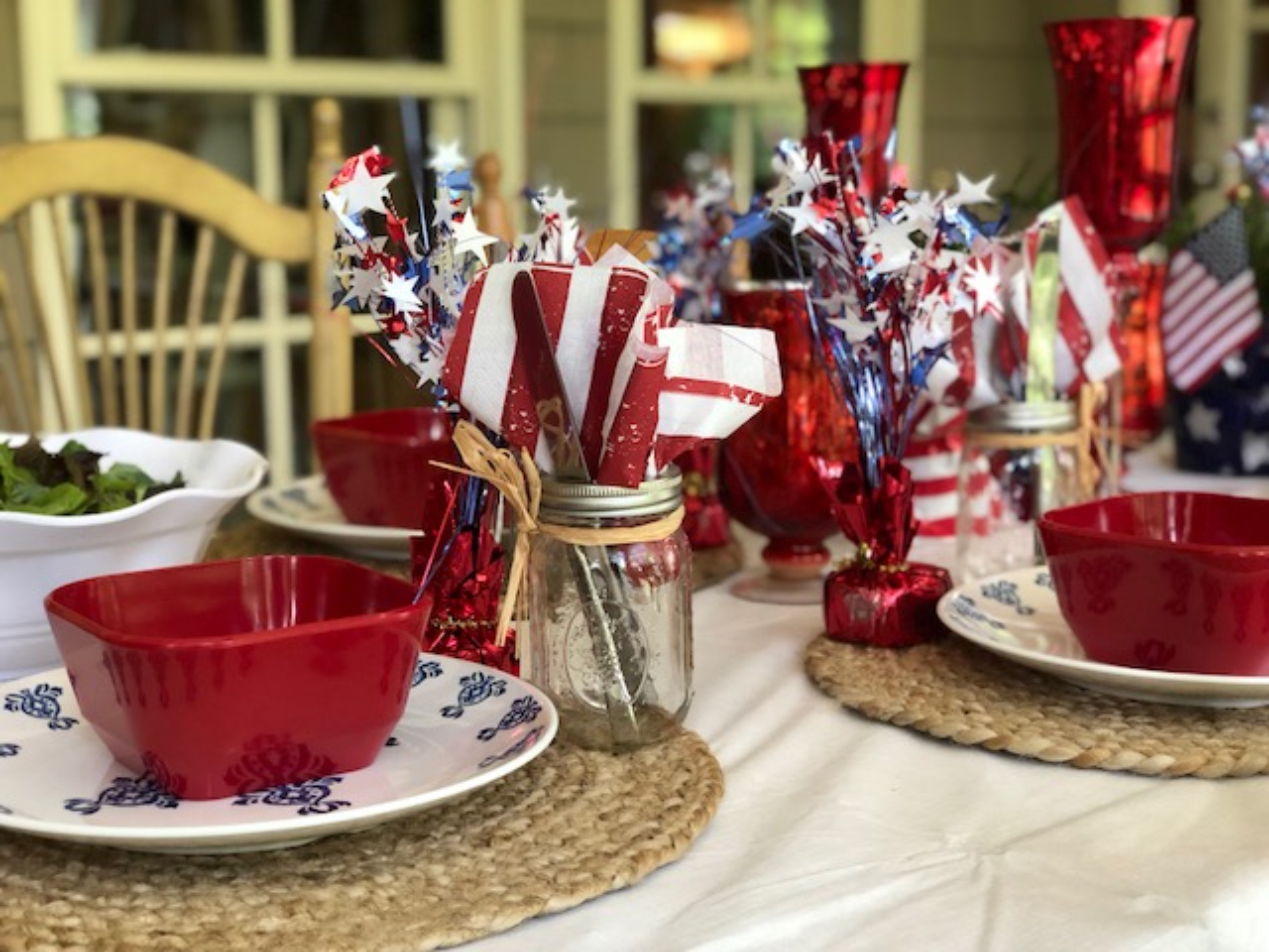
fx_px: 1906
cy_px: 476
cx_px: 634
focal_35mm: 52
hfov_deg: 36.8
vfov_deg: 28.0
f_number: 2.4
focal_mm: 6
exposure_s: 1/30
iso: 125
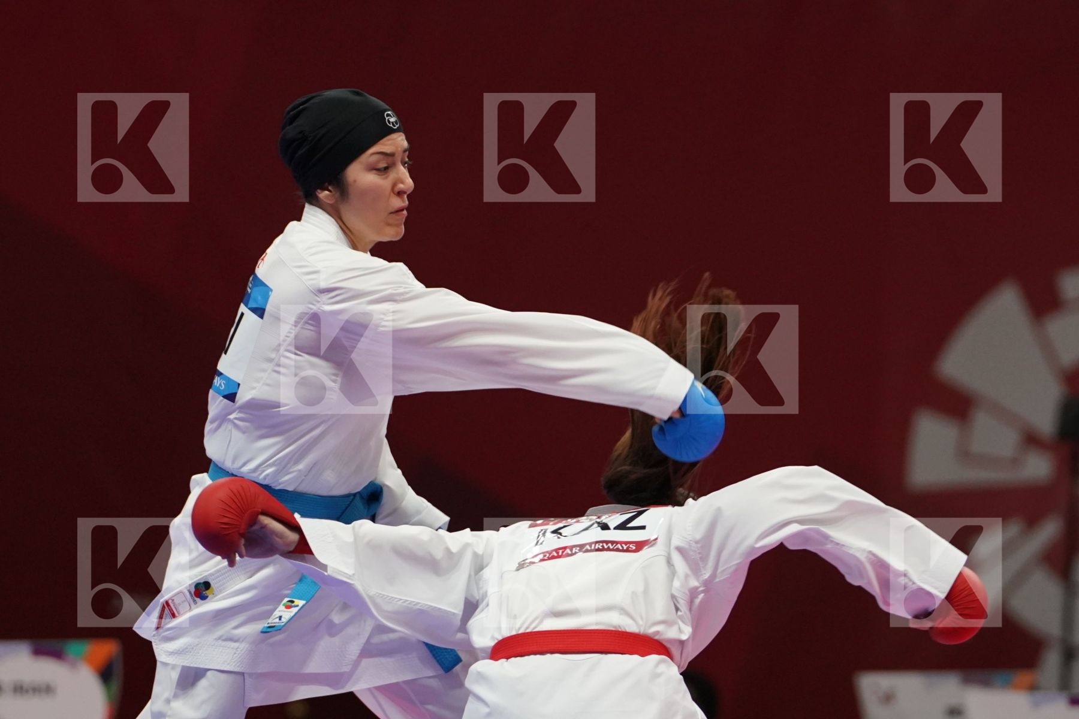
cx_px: 540
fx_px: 9261
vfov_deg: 4.4
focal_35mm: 309
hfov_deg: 6.7
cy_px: 360
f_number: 4
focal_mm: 206
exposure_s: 1/1000
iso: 3200
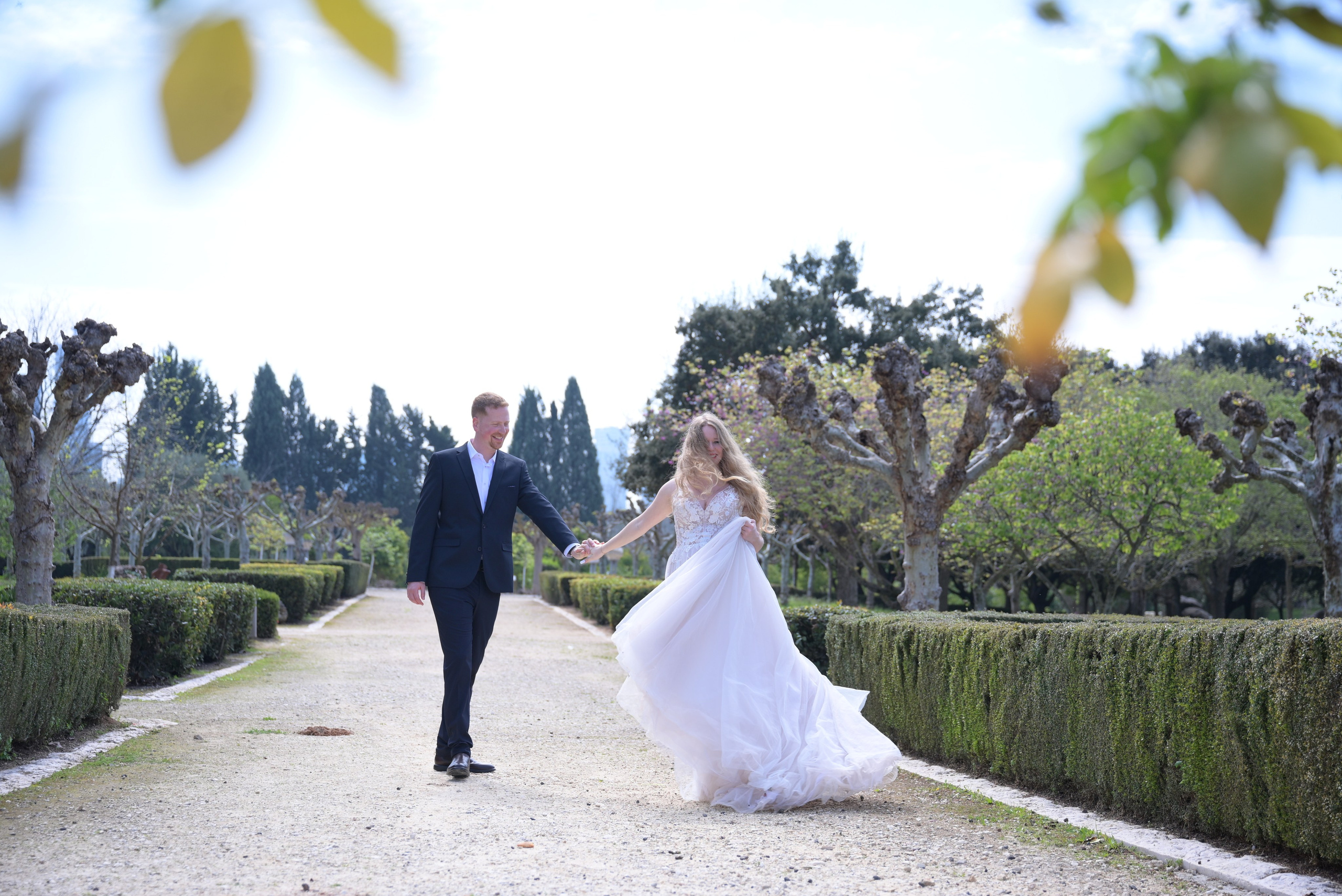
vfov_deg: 27.5
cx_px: 671
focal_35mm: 49
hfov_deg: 40.3
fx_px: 1827
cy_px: 448
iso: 125
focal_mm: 49
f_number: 3.5
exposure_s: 1/800
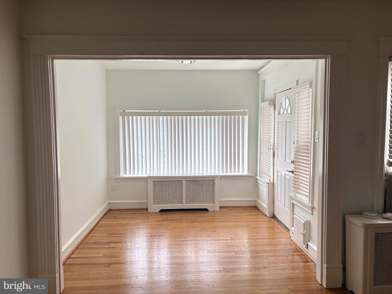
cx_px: 196
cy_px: 147
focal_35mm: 26
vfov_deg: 53.1
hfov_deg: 67.3
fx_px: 294
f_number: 1.6
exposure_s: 1/218
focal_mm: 5.96
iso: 40
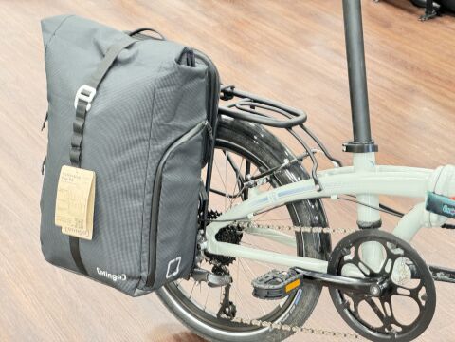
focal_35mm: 77
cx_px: 228
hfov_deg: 25.3
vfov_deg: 19.1
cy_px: 171
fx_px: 1012
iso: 1000
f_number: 2.8
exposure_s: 1/25
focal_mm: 9
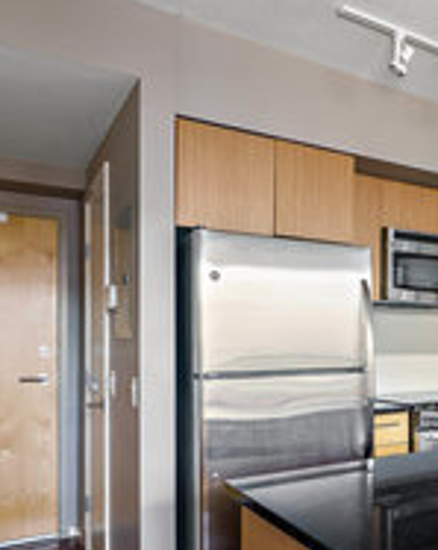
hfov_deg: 35.6
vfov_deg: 51.3
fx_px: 569
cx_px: 489
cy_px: 326
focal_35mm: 35
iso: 400
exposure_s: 1/4
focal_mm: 16
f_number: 6.3
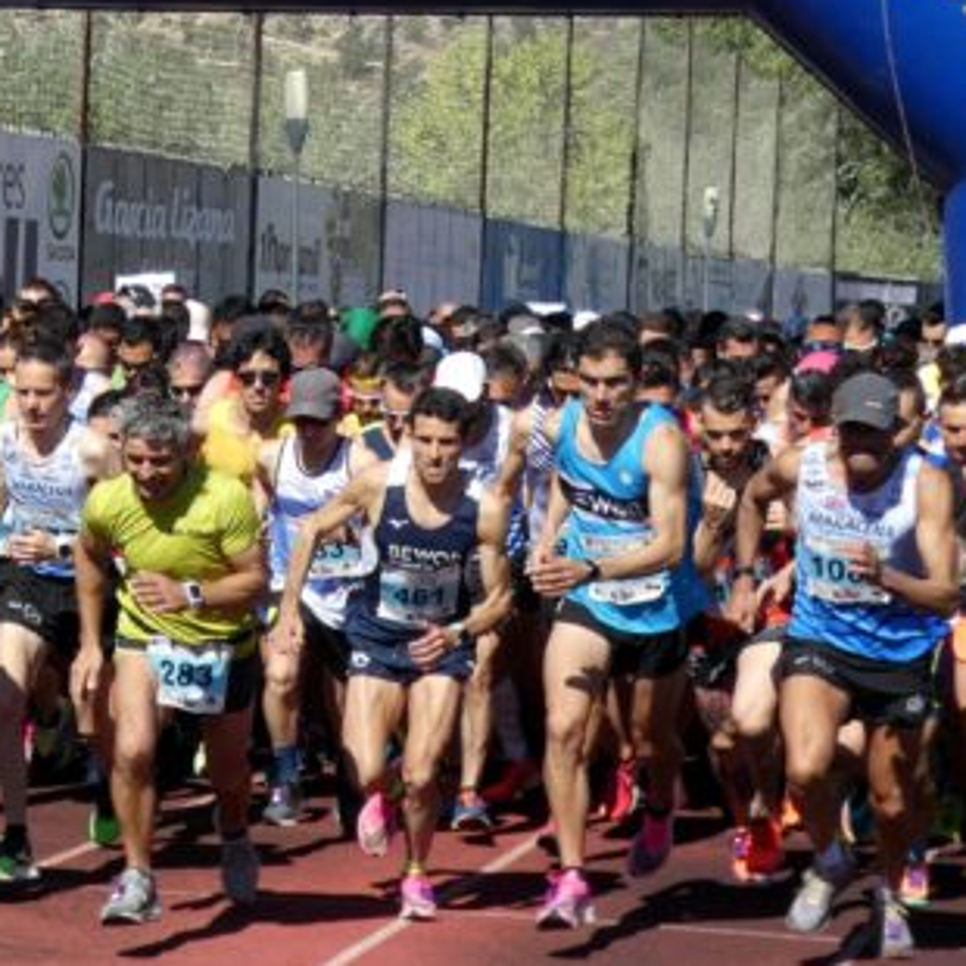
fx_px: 4010
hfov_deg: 13.4
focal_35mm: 127
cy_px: 394
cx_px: -171
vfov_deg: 13.7
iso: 80
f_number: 3.9
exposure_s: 1/800
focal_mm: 9.5
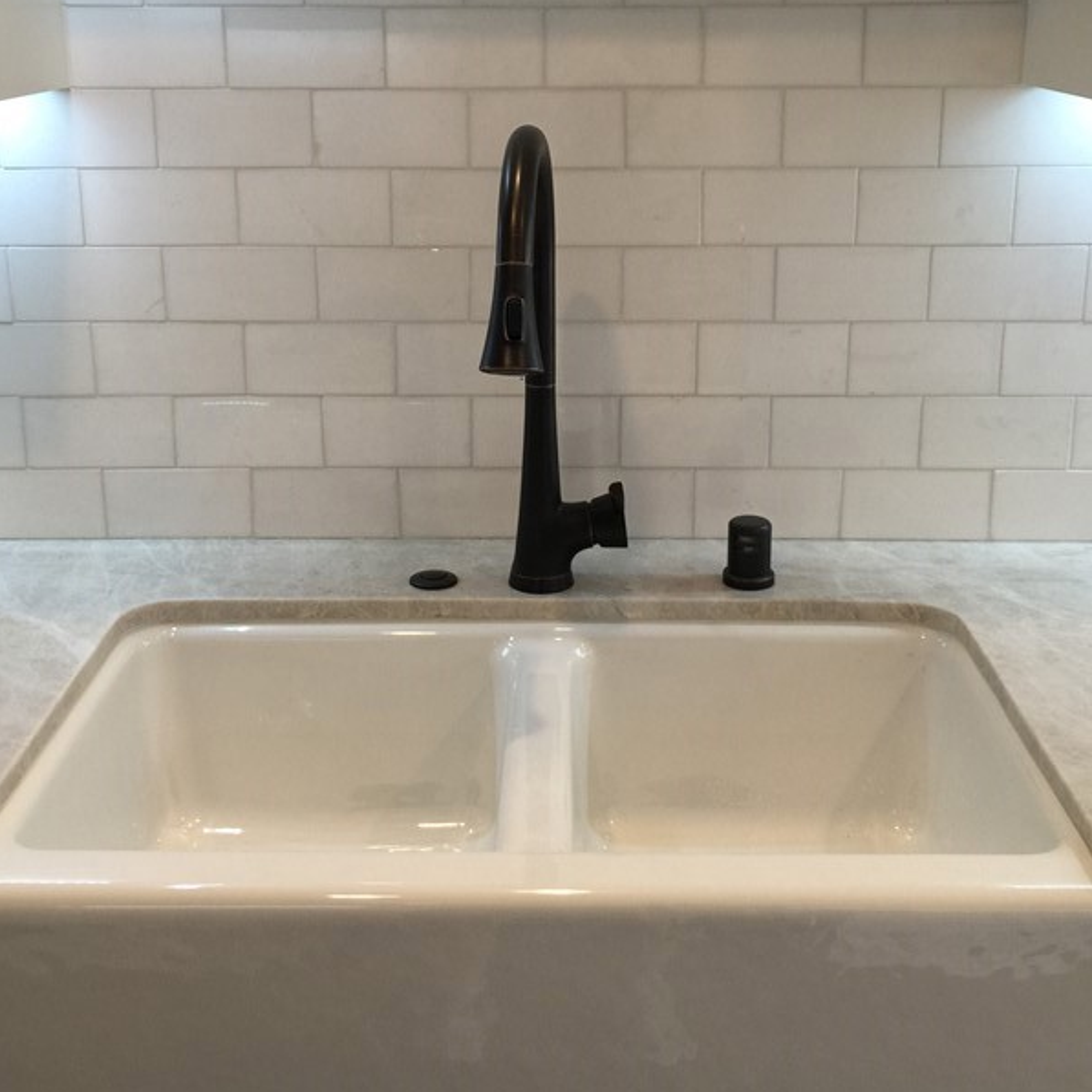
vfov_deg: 38.1
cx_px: 538
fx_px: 1570
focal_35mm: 44
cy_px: 399
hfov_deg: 38.3
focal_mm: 4.15
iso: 32
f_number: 2.2
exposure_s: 1/40
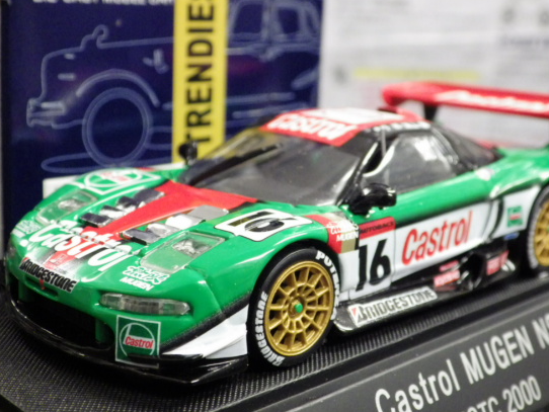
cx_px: 293
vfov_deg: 24.8
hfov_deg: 32.7
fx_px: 936
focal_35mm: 59
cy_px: 189
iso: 800
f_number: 3.8
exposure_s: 1/25
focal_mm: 9
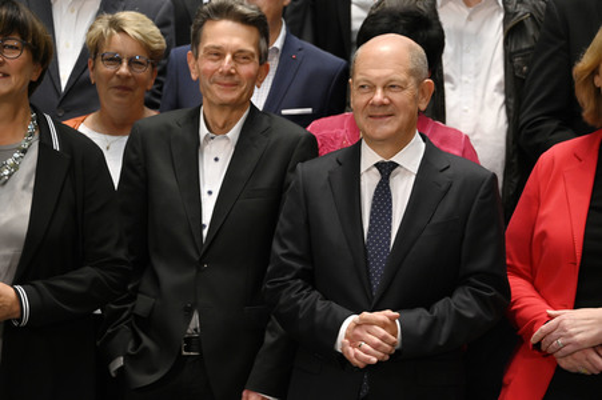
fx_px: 2256
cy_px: 200
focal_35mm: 135
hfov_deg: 15.2
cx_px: 301
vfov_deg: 10.1
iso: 3200
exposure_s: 1/80
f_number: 5.6
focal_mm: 135
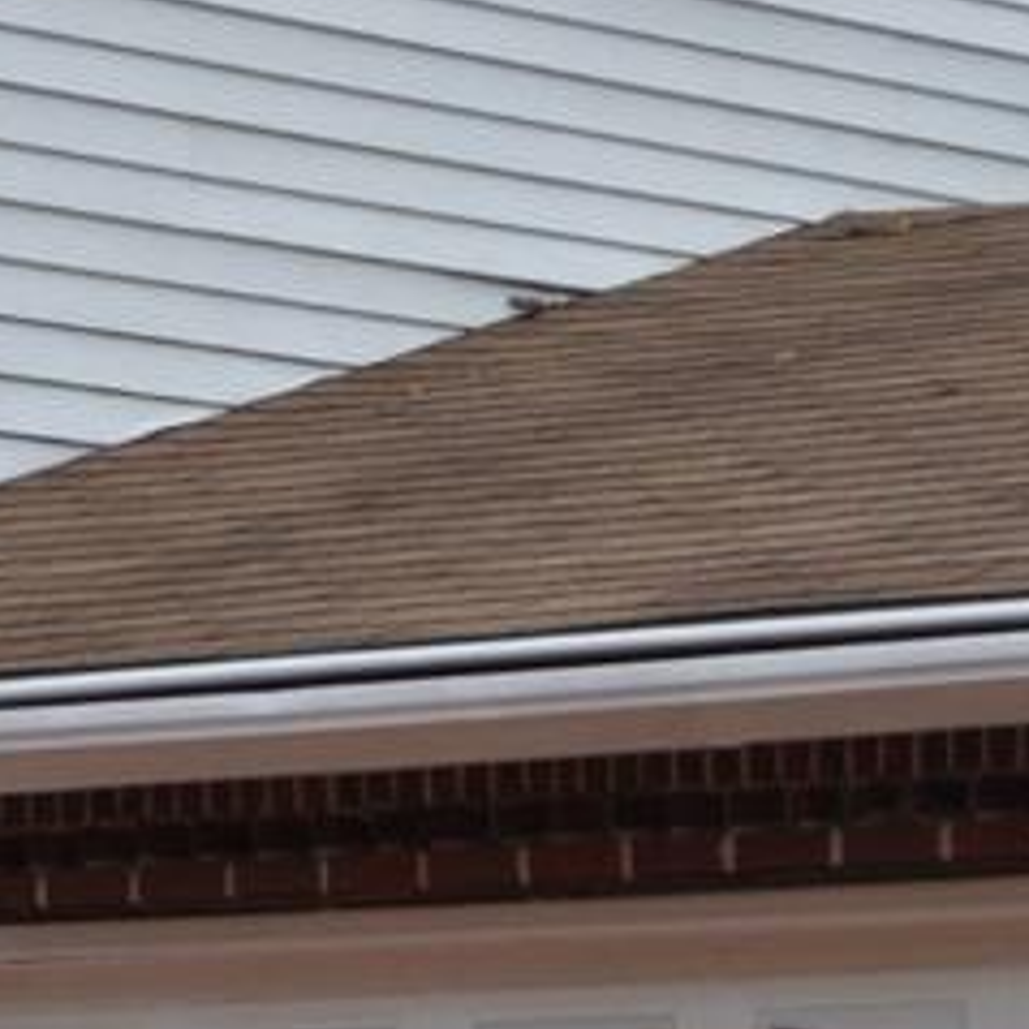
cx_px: 1602
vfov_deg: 6.1
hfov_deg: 6.1
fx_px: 9551
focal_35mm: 284
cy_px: 1481
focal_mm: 26
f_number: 7.1
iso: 200
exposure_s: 1/200
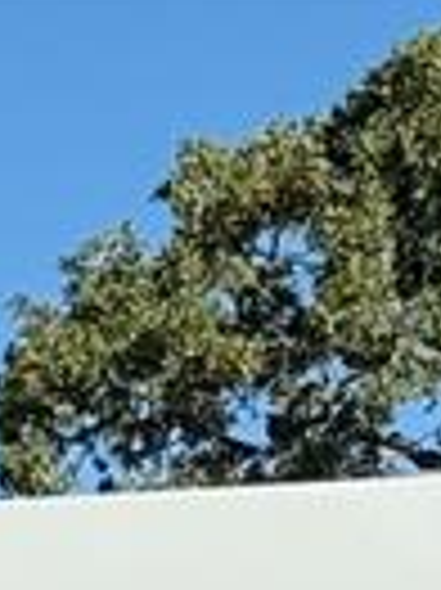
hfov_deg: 3.9
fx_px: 6380
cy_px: 1698
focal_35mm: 375
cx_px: -662
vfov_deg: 5.0
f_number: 1.78
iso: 80
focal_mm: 6.76
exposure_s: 1/6024
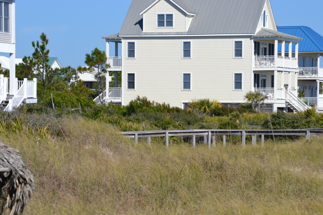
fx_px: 1444
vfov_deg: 8.5
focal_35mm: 161
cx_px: 171
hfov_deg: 12.8
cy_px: 113
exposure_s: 1/320
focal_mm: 100
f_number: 9
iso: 100
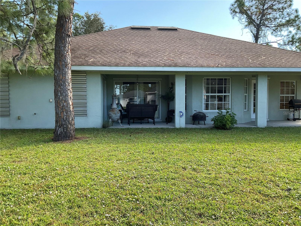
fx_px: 252
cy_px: 113
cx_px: 150
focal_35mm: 29
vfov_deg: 48.2
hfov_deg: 61.7
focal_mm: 3
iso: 16
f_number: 1.8
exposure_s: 1/248
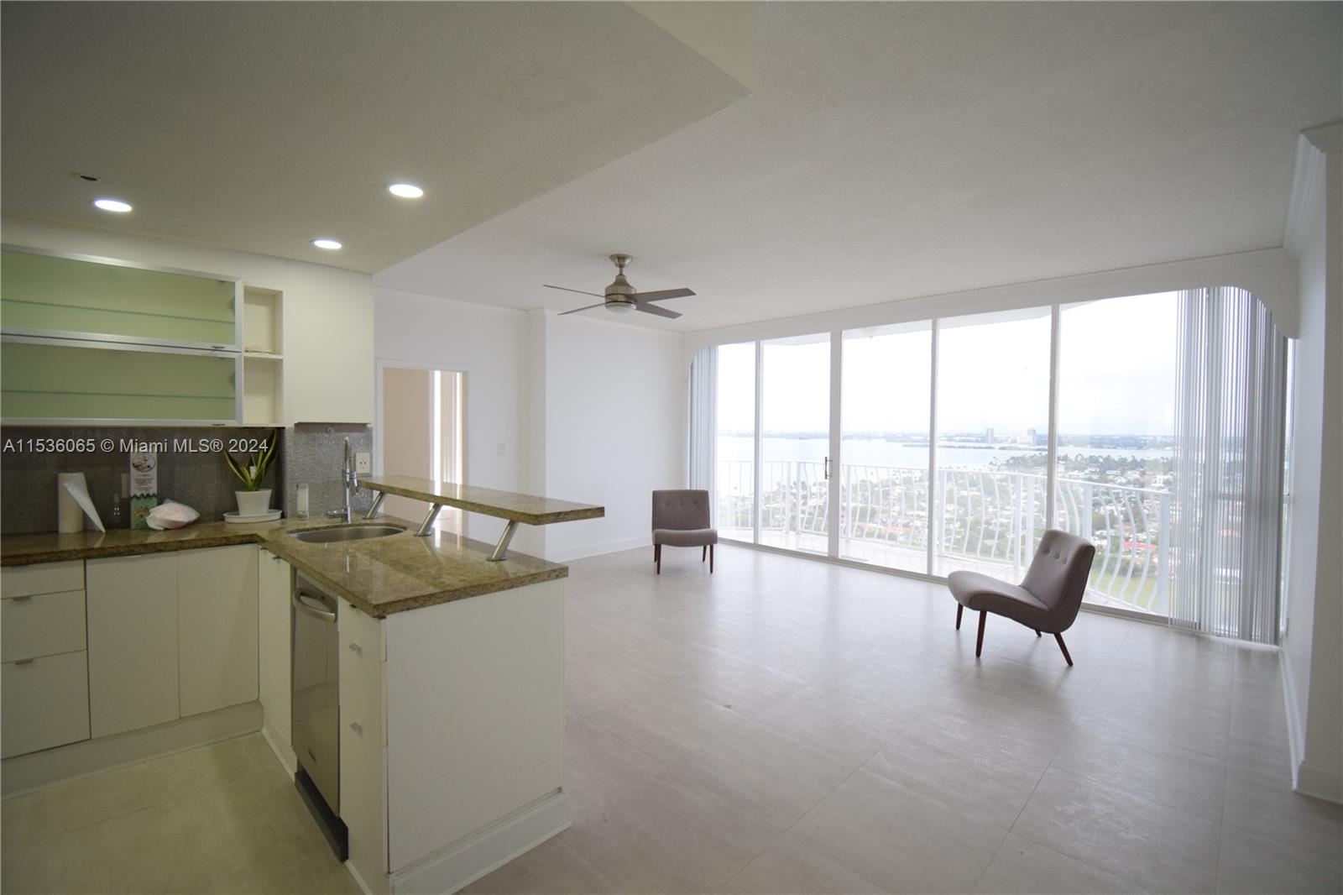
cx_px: 672
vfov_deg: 77.3
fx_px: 559
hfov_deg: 100.4
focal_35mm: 15
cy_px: 448
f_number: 4.5
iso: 720
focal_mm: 10
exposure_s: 1/60
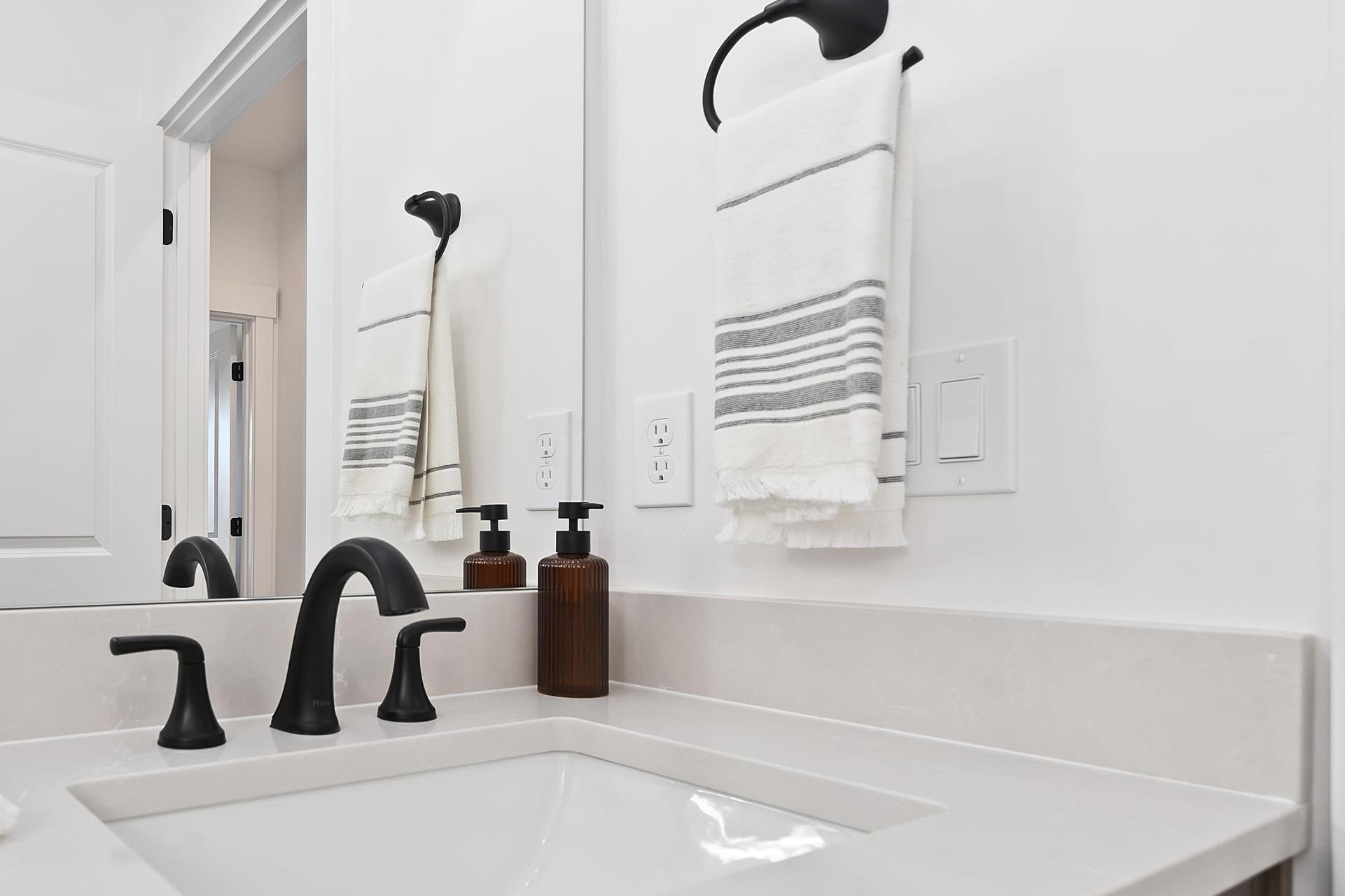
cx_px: 308
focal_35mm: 24
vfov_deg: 53.0
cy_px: 500
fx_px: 896
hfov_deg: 68.1
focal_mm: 15
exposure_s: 1/20
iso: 320
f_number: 6.3
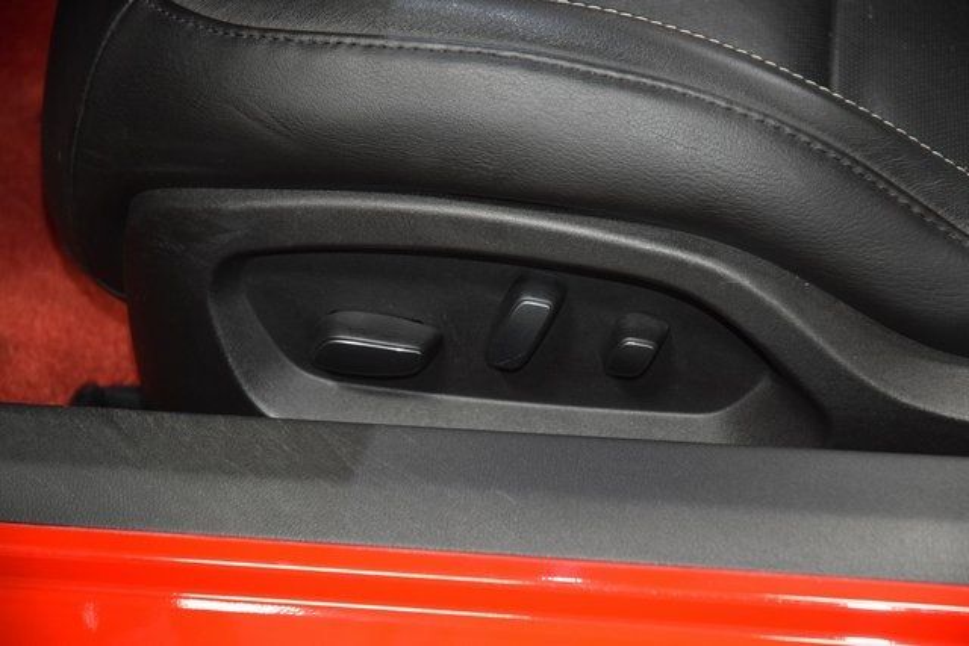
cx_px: 484
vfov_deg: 13.0
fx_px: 2827
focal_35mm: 105
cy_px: 323
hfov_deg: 19.5
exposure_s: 1/60
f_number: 4.5
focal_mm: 70
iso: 3200
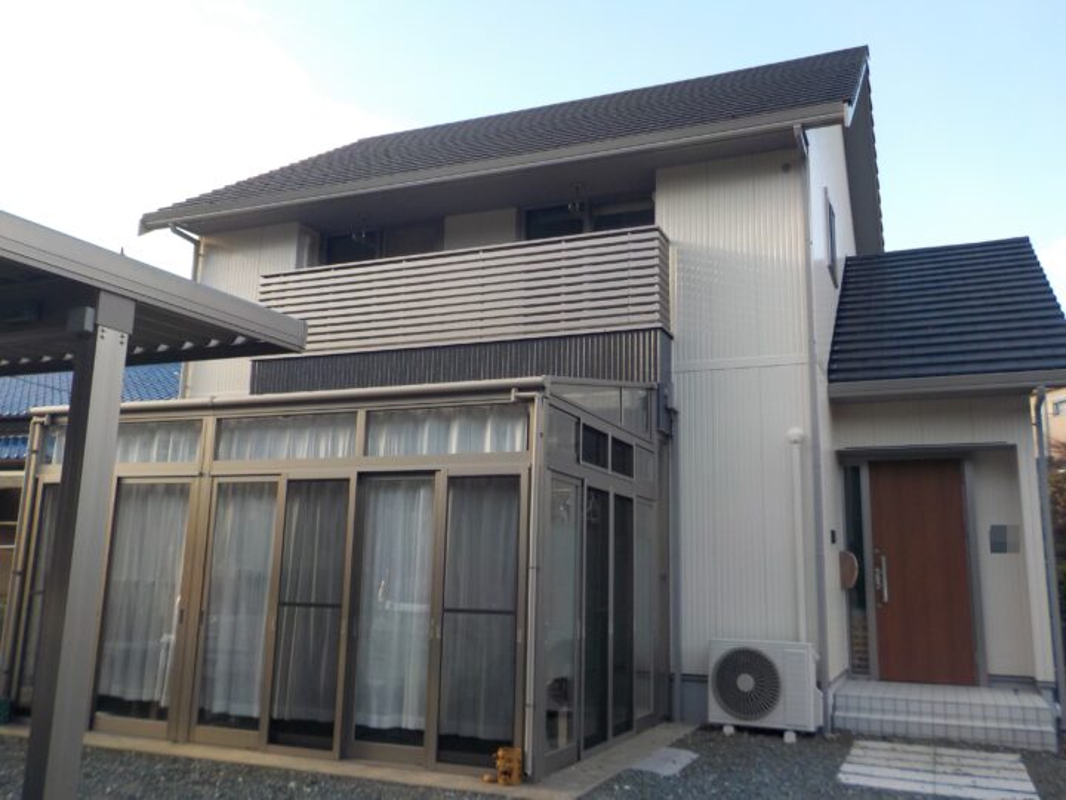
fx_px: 924
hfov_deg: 60.0
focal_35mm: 30
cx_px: 533
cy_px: 400
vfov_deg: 46.8
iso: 125
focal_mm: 4.1
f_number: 3.3
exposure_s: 1/250
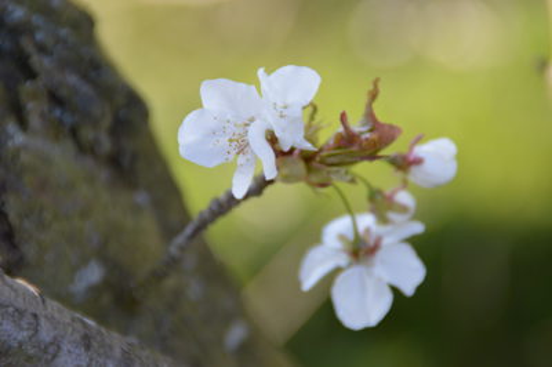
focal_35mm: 300
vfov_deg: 4.6
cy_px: 184
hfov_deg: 6.9
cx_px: 276
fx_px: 4596
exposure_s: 1/500
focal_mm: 200
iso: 900
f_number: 6.3
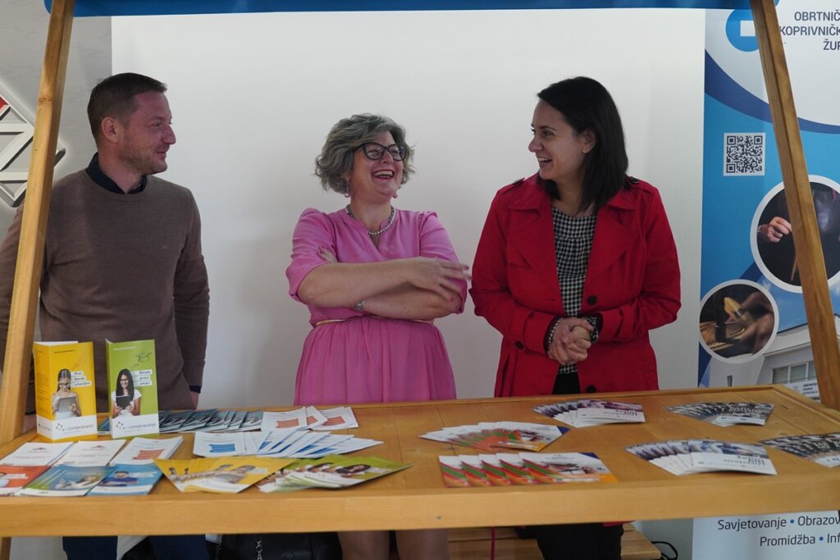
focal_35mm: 42
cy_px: 280
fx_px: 980
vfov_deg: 31.9
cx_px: 420
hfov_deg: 46.4
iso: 1250
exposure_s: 1/160
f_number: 2.8
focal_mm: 28
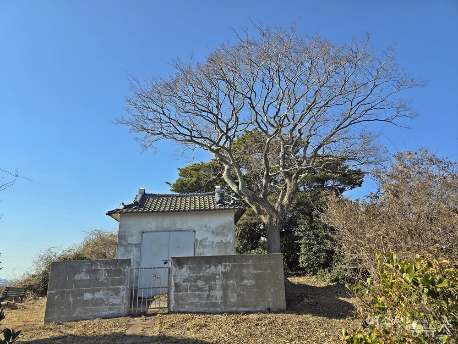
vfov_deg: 58.9
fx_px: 304
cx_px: 229
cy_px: 172
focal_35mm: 23
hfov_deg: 73.9
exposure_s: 1/662
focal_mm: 6.3
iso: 12
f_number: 1.7
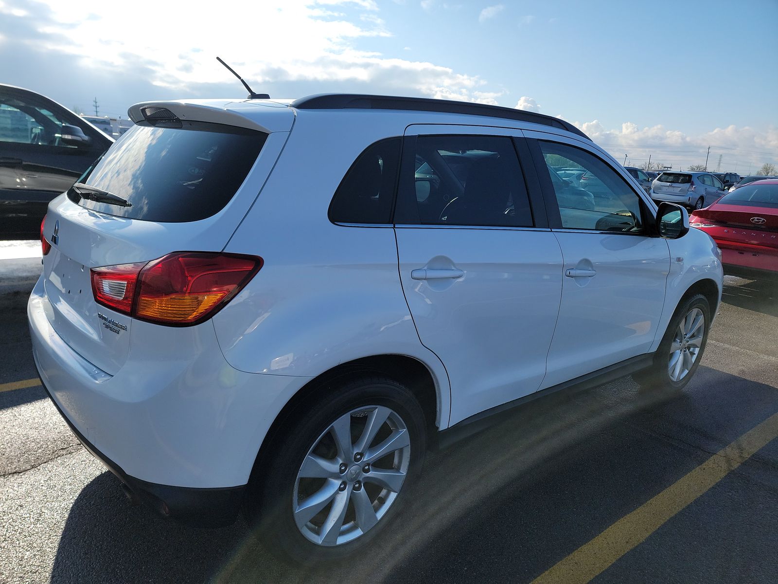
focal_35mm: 24
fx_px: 539
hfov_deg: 71.6
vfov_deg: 56.8
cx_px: 389
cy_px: 292
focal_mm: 6.7
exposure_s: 1/1058
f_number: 1.8
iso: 50
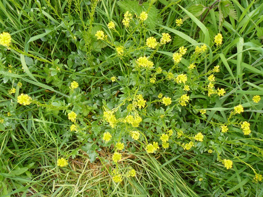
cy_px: 98
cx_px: 132
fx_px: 274
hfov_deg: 51.4
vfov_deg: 39.7
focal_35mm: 36
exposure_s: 1/125
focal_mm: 6
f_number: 3.6
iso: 100
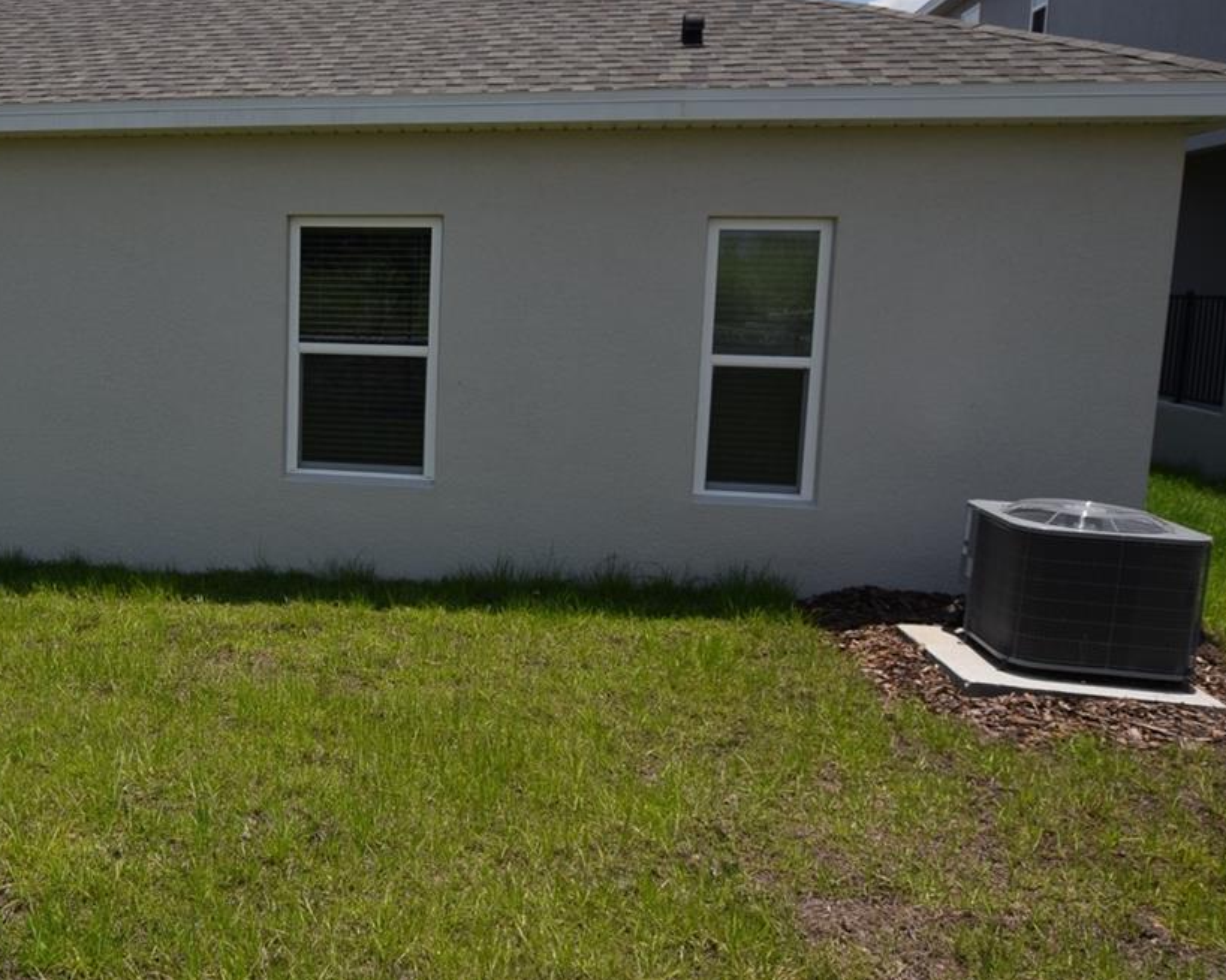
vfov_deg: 44.5
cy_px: 458
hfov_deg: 51.3
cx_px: 266
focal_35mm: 33
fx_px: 1197
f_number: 10
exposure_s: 1/400
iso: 200
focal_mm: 12
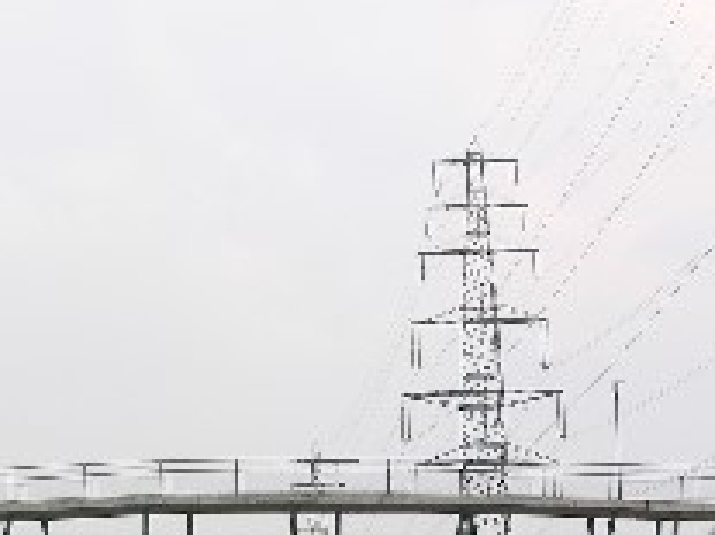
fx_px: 3633
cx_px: 130
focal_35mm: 176
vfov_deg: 8.4
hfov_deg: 11.2
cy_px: 521
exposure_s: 1/140
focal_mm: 15.7
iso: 50
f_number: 5.7
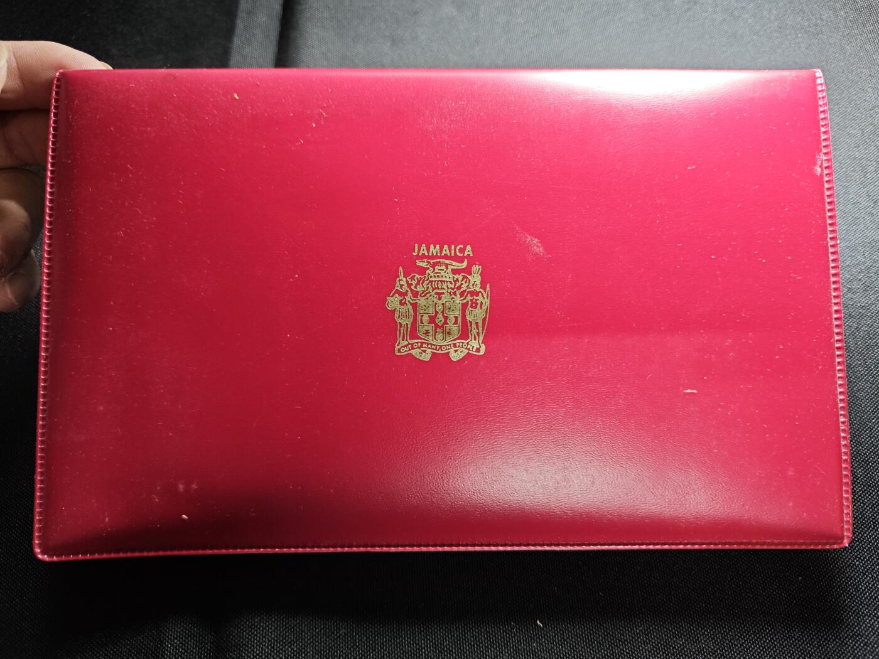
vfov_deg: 56.8
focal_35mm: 24
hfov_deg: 71.6
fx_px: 609
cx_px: 440
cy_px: 330
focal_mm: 5.84
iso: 250
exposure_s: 1/50
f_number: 1.6
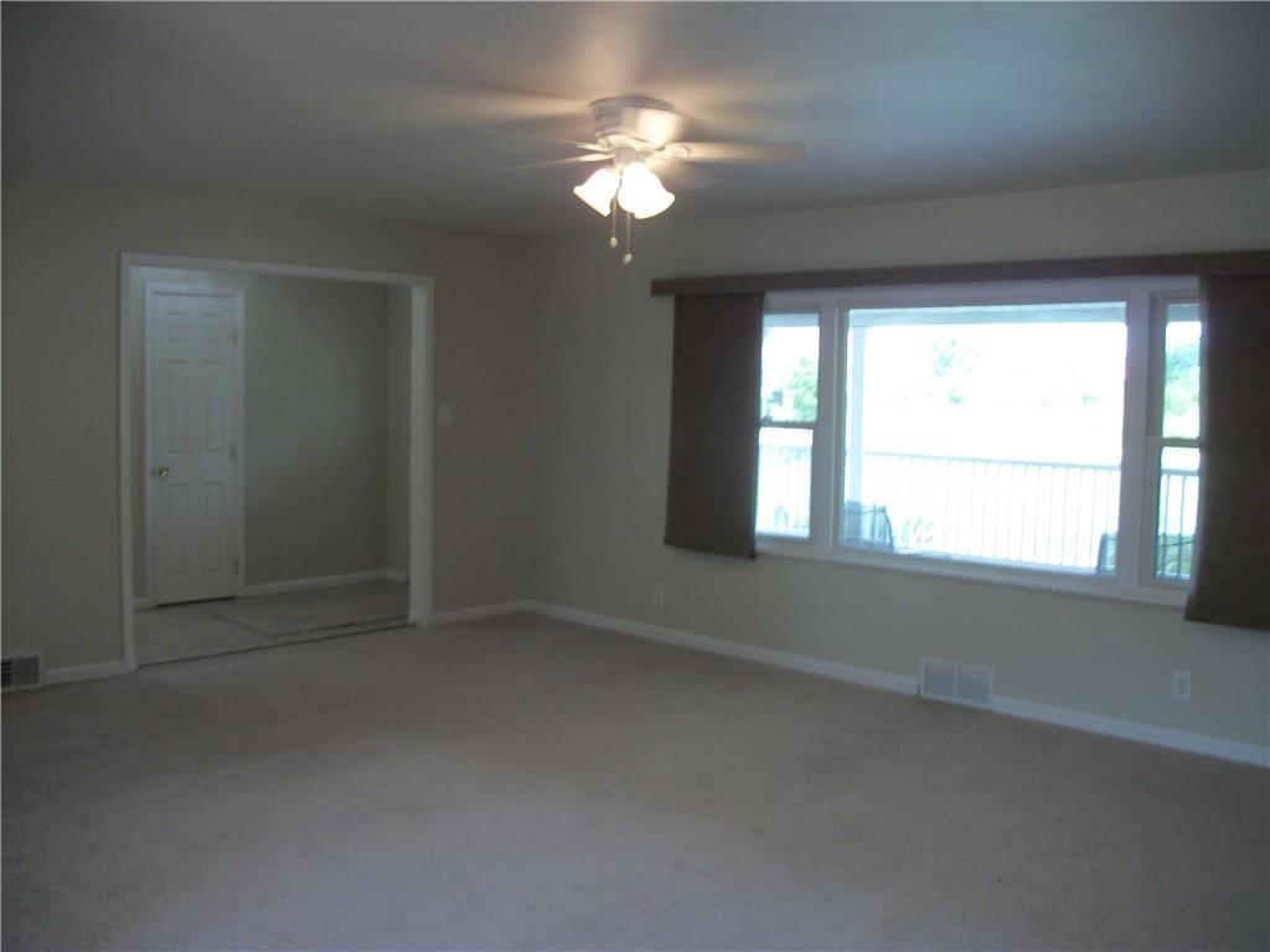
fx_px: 1174
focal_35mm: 32
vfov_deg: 44.2
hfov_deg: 56.8
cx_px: 635
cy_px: 476
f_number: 2.9
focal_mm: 5.7
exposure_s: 1/40
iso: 80
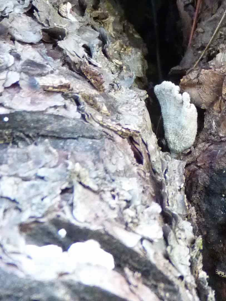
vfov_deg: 11.7
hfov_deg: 8.6
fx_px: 1445
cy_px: -63
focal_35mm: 166
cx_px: 408
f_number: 3
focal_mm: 8
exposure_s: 1/30
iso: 400
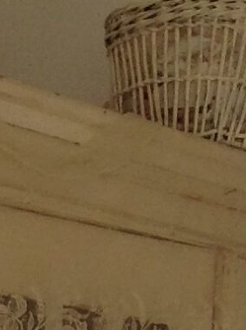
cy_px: 915
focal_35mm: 237
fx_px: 2253
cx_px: -388
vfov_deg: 7.5
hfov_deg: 5.9
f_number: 2.4
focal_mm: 4.28
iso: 64
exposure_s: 1/120
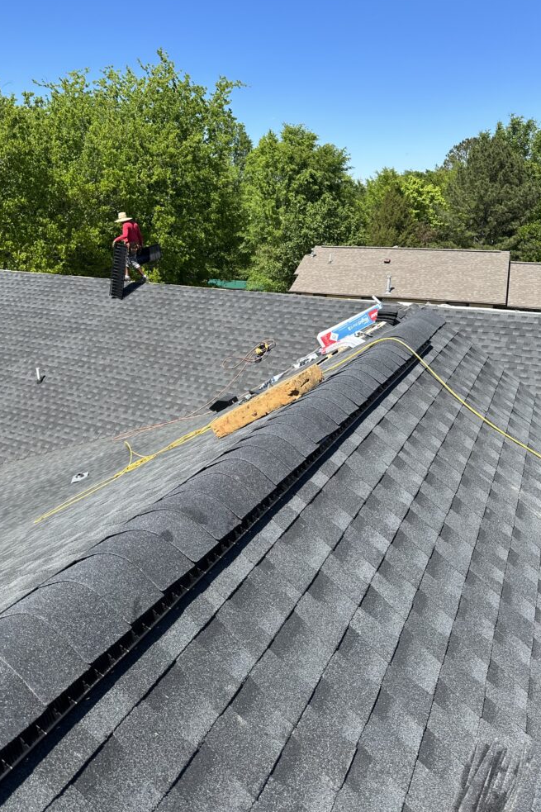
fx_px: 586
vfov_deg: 69.4
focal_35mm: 26
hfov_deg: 49.4
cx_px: 233
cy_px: 397
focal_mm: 6.86
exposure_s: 1/2591
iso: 80
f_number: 1.78
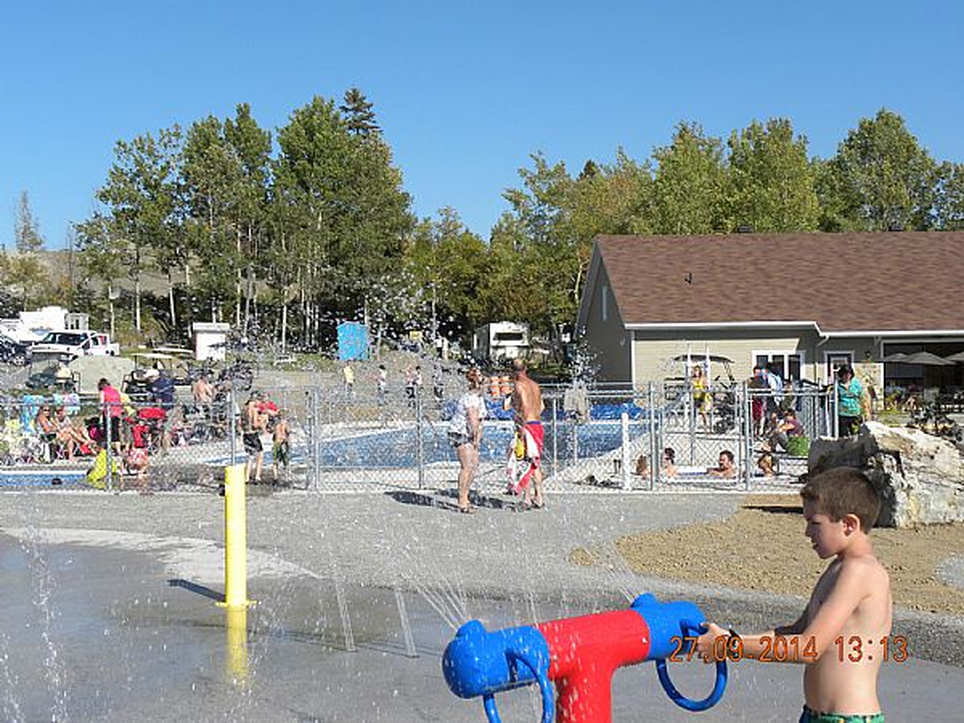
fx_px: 1448
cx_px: 482
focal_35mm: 52
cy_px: 362
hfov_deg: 36.8
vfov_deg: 28.0
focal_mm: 9.2
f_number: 6.3
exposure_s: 1/286
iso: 64
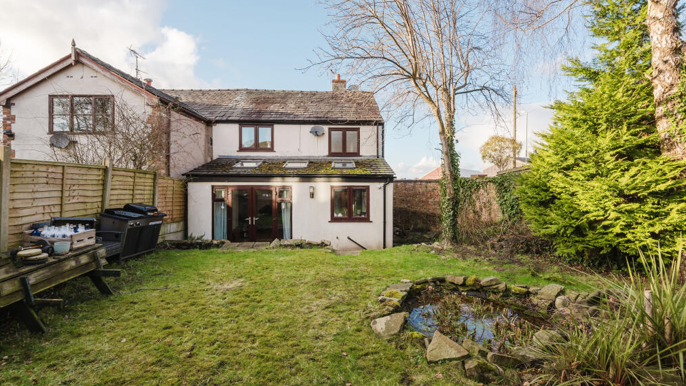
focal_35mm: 17
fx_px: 309
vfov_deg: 63.9
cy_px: 187
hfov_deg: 95.9
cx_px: 346
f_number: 8
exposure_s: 1/200
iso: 160
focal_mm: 16
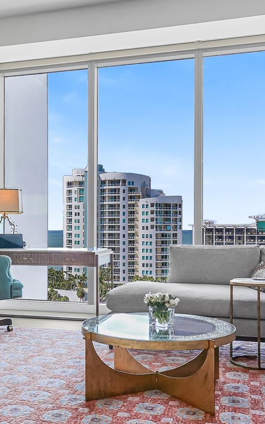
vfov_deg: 49.3
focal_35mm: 40
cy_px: 214
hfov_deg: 31.5
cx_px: 72
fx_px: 462
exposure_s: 1/25
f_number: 8
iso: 100
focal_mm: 16
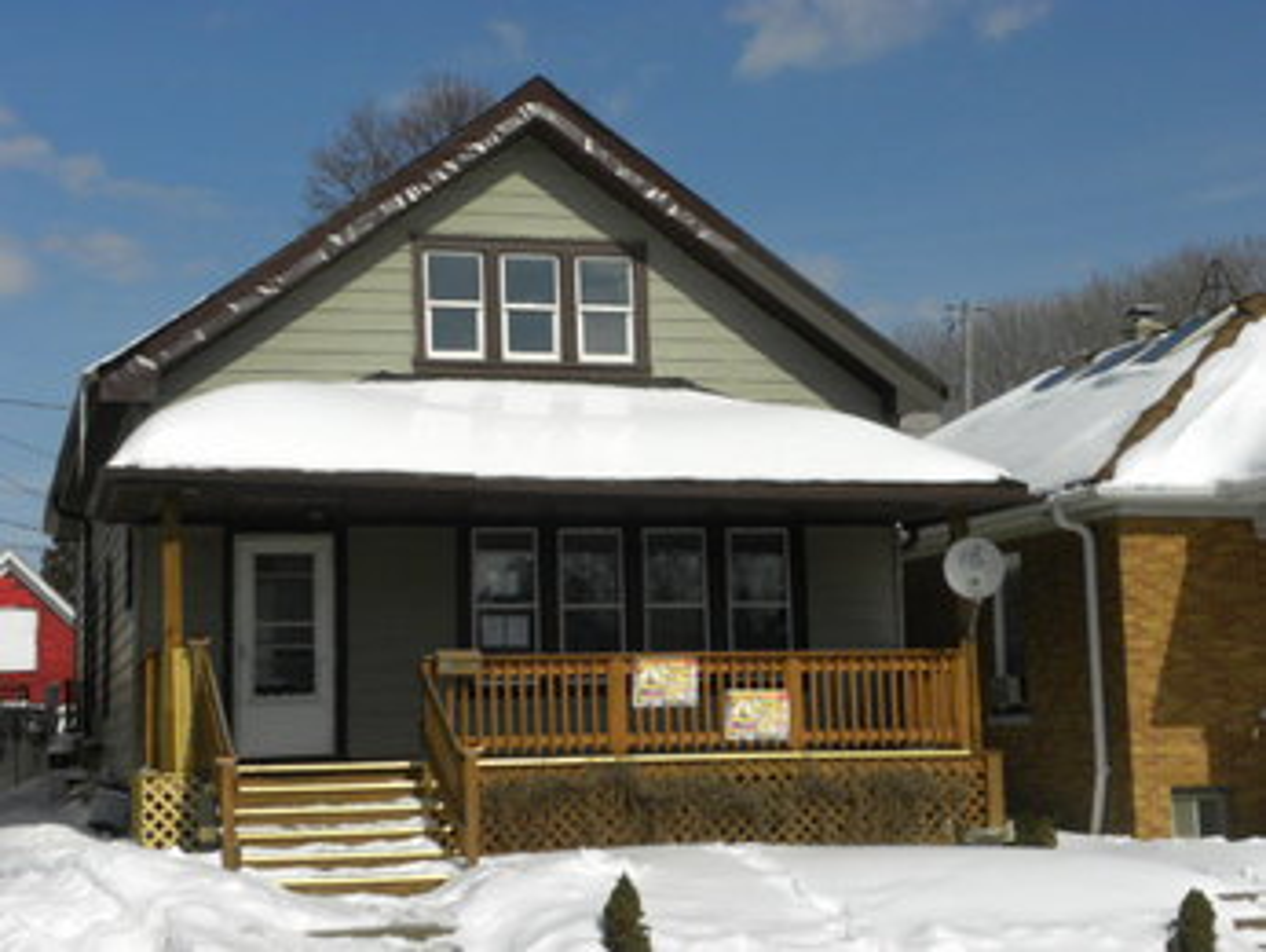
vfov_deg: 22.3
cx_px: 633
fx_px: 2415
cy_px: 476
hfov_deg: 29.4
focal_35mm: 66
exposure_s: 1/487
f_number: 7.1
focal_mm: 11.8
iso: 64
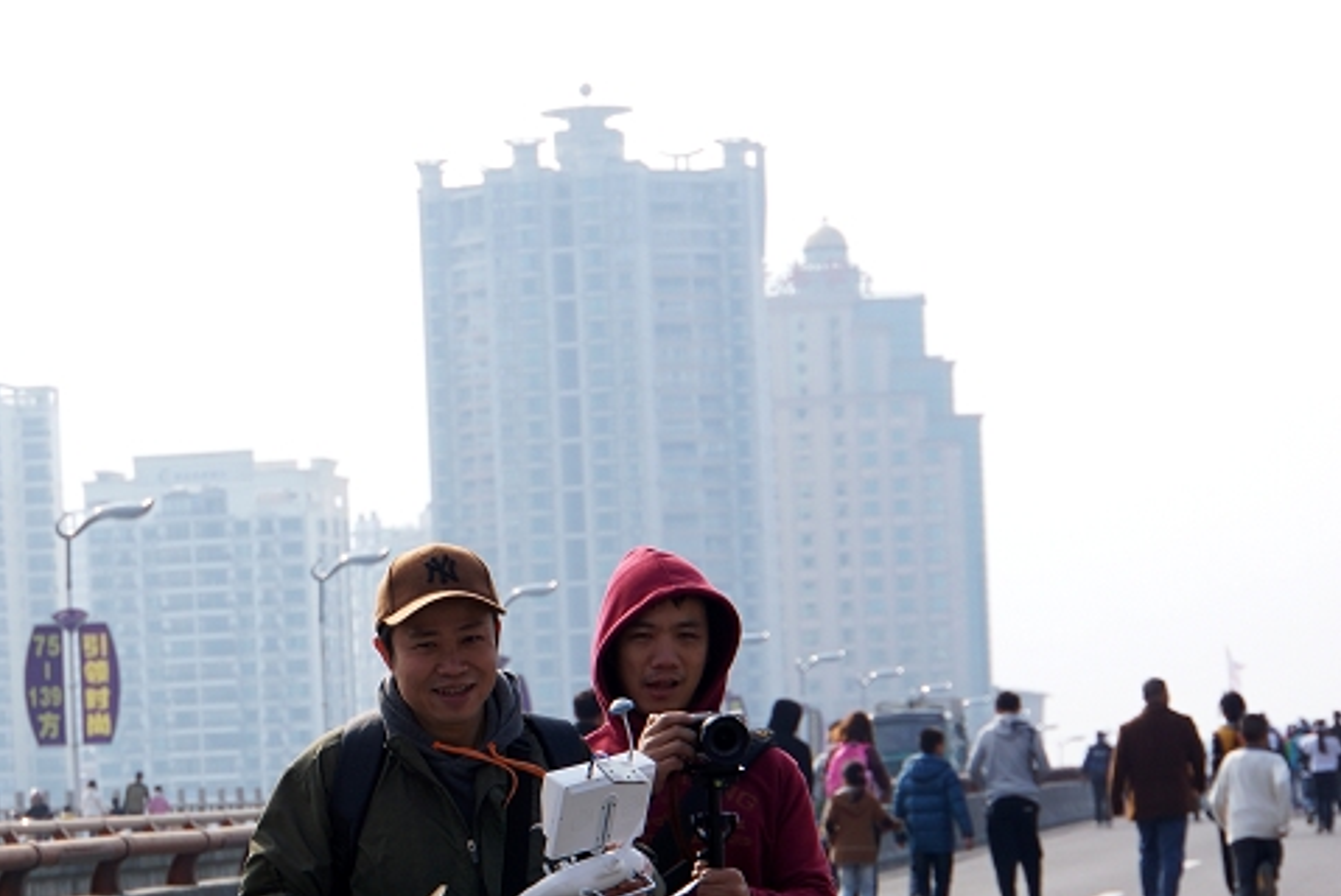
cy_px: 785
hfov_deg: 13.1
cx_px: 213
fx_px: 5814
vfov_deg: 8.8
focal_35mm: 156
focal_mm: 59
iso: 100
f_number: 5.6
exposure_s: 1/400
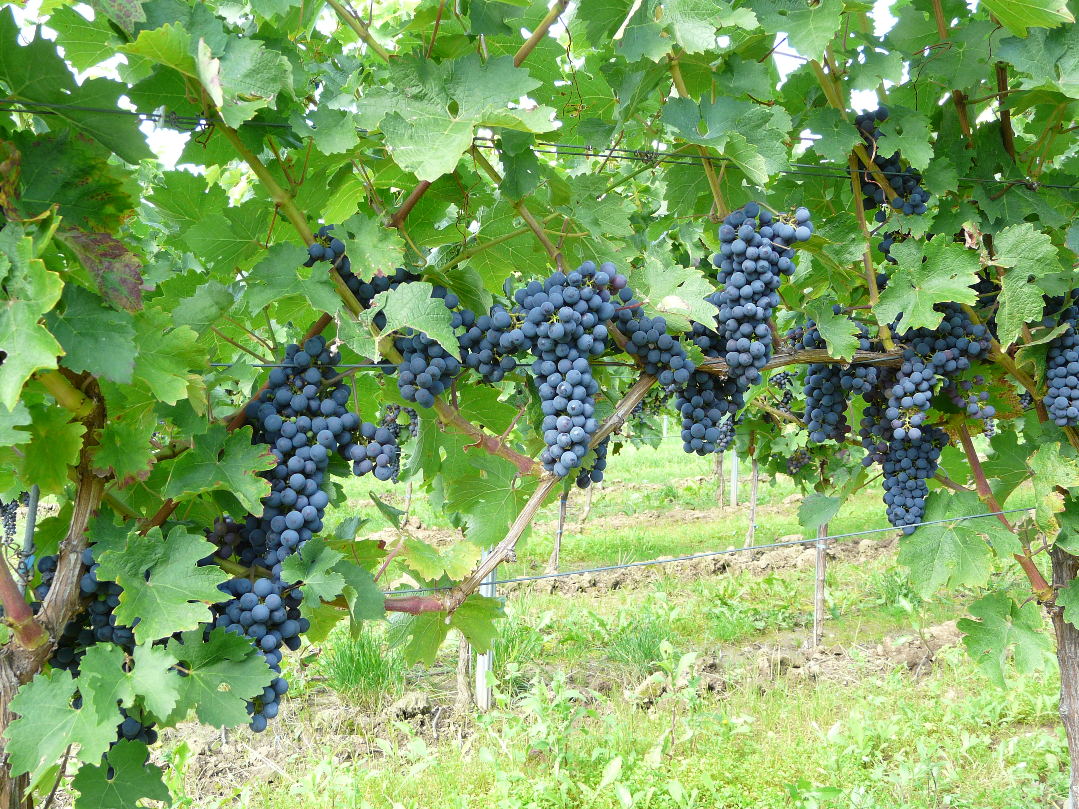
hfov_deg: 52.6
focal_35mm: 35
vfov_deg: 40.7
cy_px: 404
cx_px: 540
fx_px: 1091
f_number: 2.8
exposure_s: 1/60
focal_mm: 5.8
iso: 100
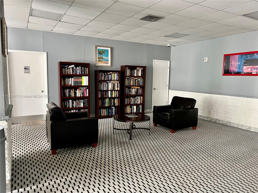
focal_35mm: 26
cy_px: 96
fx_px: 194
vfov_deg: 53.1
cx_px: 129
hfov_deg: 67.3
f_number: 1.5
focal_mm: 5.7
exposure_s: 1/60
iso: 320
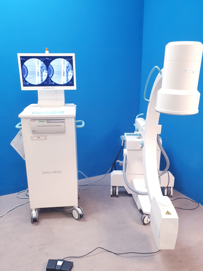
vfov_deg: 61.5
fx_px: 227
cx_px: 105
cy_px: 149
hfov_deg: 48.2
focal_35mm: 29
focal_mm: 4.3
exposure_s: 1/50
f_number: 2.4
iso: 250
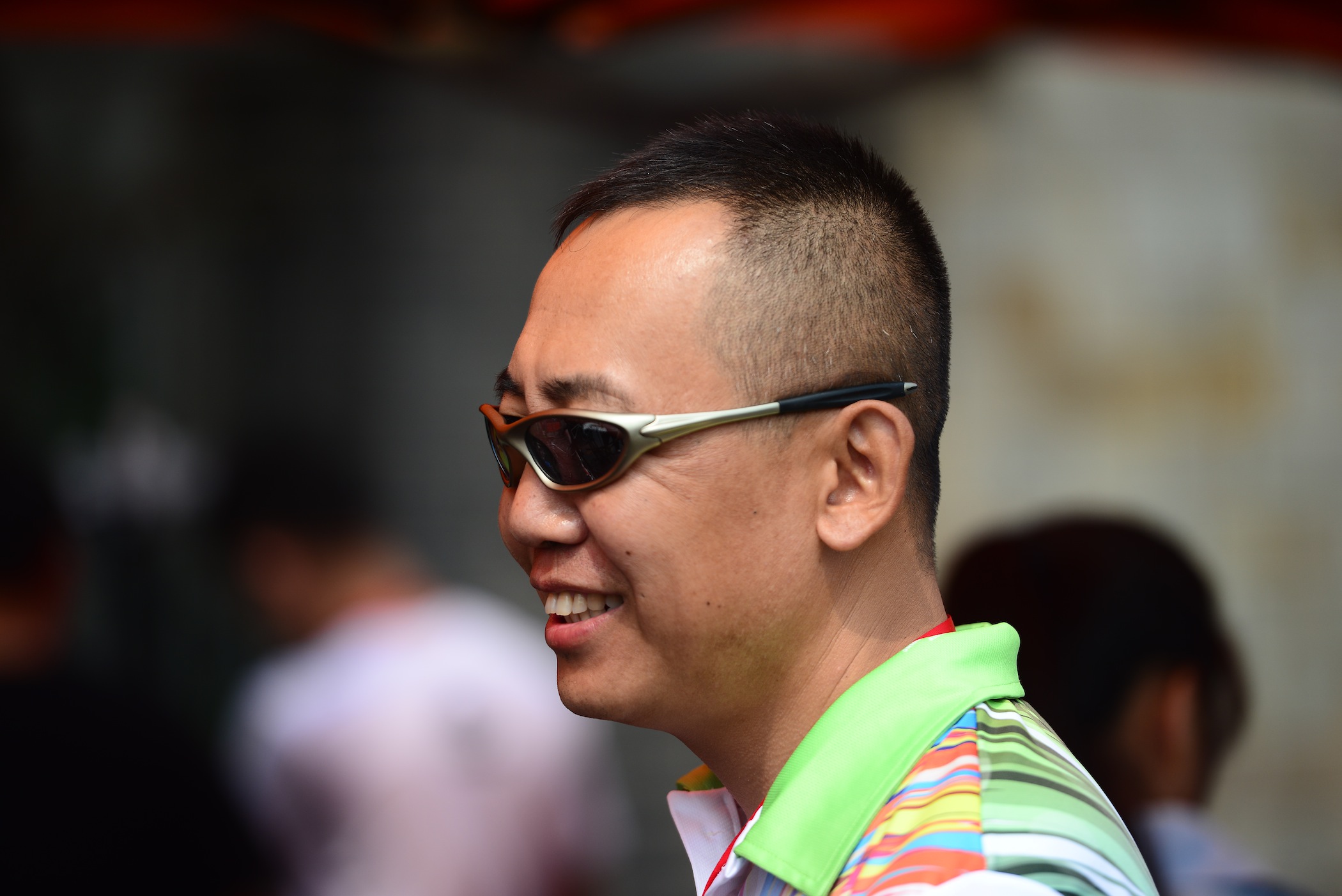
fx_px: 7458
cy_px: 448
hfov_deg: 10.3
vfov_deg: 6.9
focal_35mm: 200
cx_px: 671
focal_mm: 200
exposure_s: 1/3200
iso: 200
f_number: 2.8
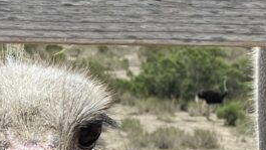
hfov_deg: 9.7
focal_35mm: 219
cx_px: -69
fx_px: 1545
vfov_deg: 5.5
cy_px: 229
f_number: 2
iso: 25
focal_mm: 6
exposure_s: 1/1295
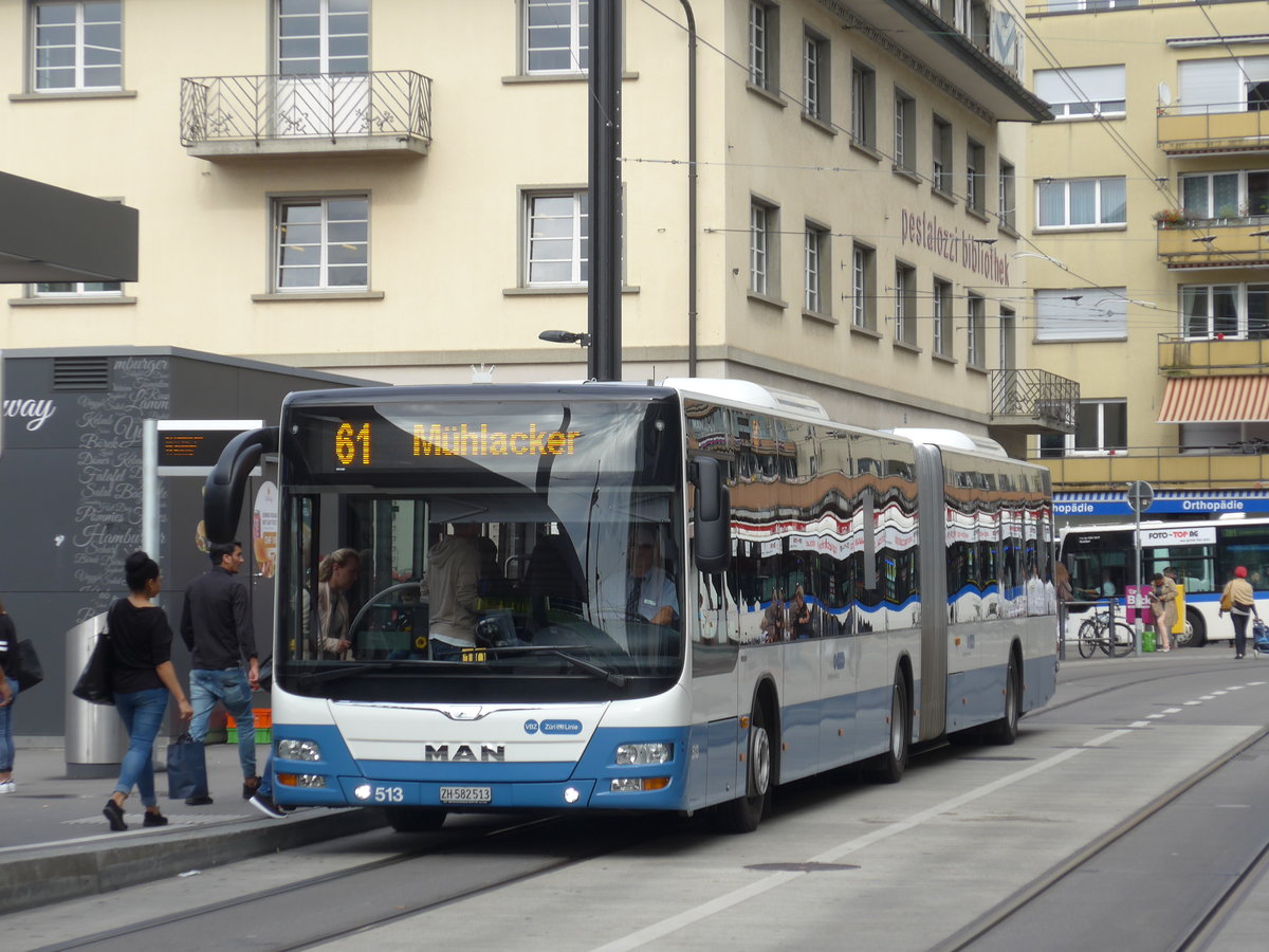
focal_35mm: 110
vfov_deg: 13.5
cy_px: 476
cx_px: 634
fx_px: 4033
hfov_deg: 17.9
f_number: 4.9
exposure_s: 1/250
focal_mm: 21.6
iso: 80
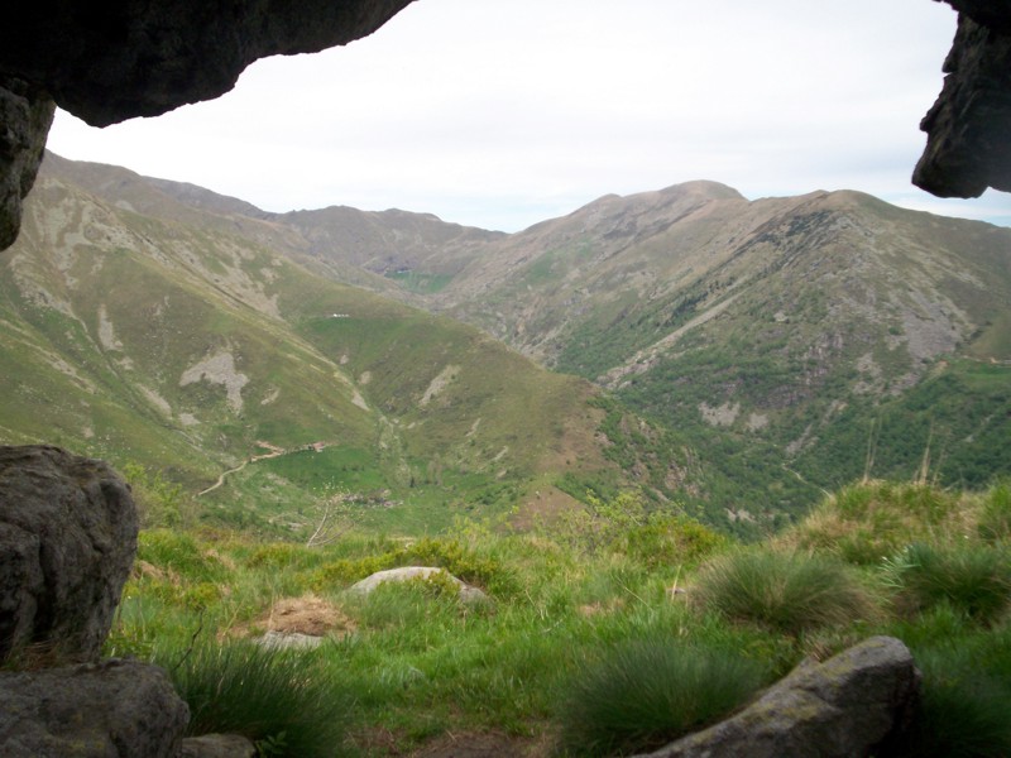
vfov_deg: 39.7
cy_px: 379
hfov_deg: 51.4
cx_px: 506
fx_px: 1051
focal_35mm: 36
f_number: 4.5
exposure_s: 1/515
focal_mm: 5.9
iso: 100
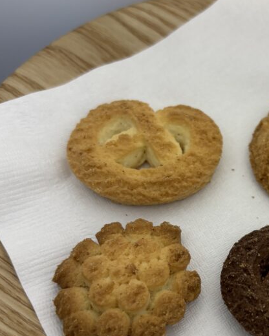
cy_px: 211
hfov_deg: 29.2
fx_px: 498
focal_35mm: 50
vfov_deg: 37.1
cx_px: 235
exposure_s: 1/121
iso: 125
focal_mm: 5.96
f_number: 1.6
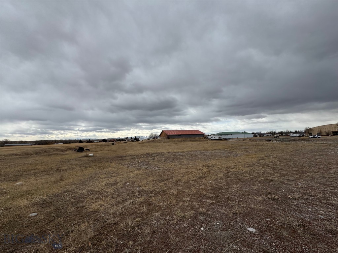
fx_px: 137
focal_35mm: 14
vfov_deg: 85.7
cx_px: 169
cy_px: 126
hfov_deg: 102.1
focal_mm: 2.22
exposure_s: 1/2415
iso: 50
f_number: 2.2
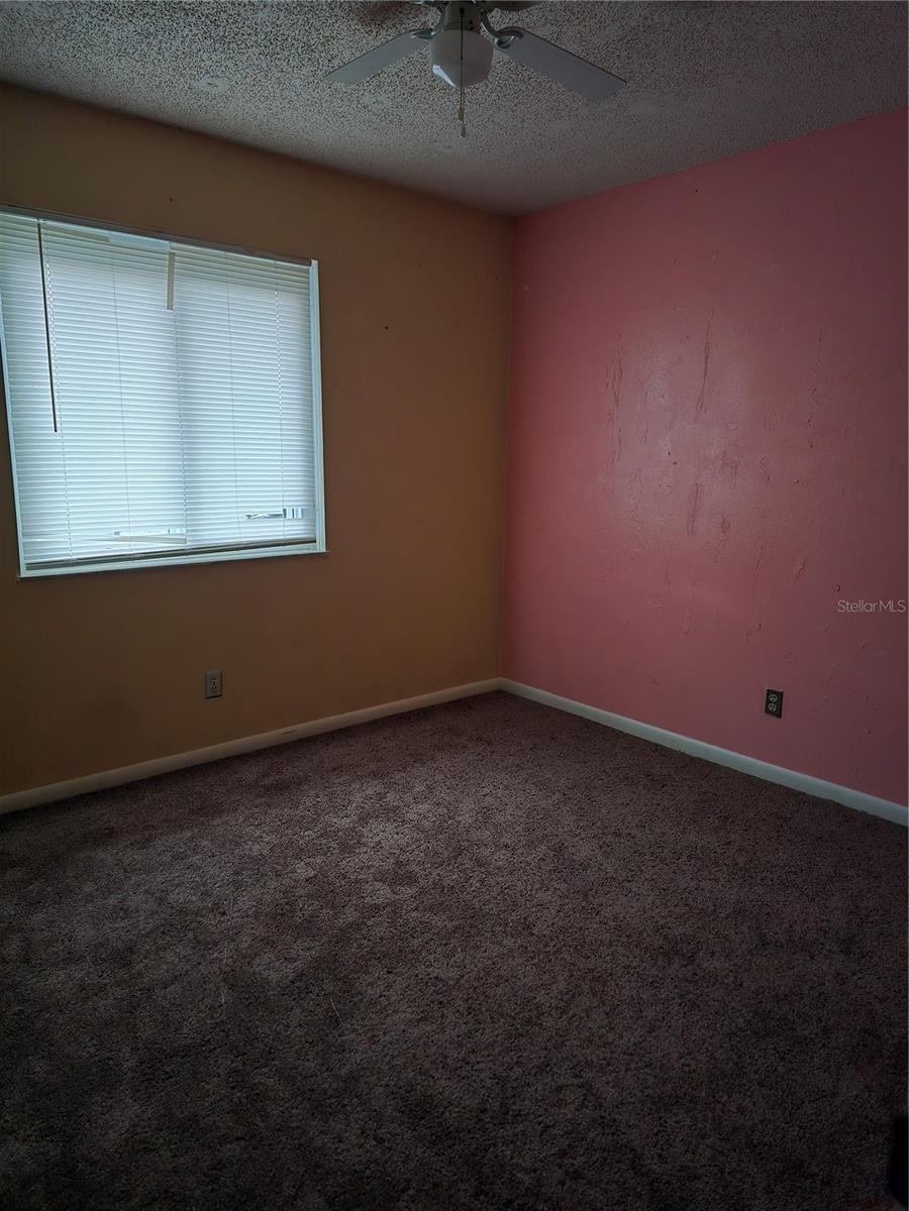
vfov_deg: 73.9
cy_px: 606
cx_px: 454
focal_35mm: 23
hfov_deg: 58.9
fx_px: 805
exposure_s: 1/60
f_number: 1.7
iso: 2000
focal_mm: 6.3
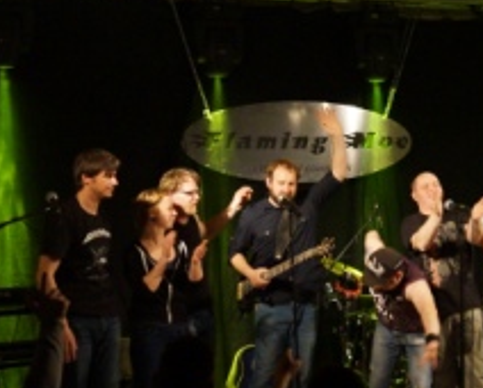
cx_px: 369
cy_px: 196
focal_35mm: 89
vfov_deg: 17.3
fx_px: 1273
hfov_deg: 21.3
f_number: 4.5
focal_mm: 30
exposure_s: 1/80
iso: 3200
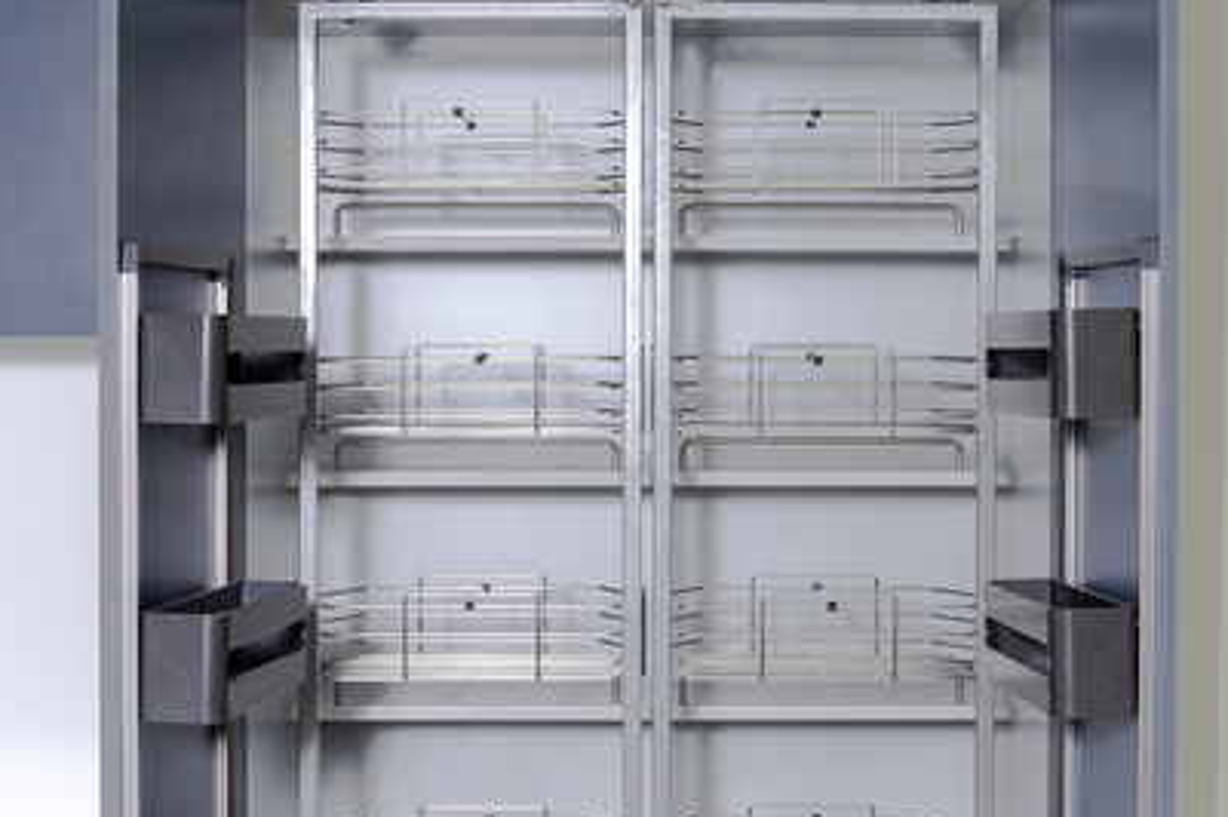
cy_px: 551
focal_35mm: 75
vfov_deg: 18.1
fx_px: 2556
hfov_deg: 27.0
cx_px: 666
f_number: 9
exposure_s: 1/100
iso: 250
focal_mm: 50
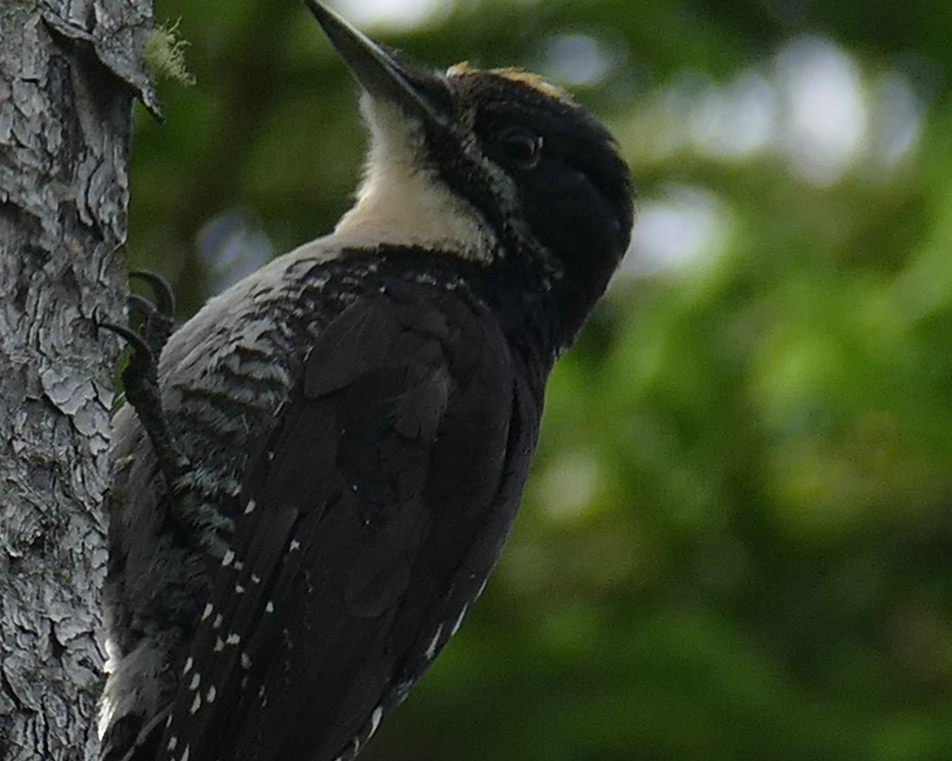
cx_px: 204
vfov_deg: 0.8
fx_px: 53982
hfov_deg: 1.0
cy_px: 498
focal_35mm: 1916
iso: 125
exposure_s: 1/500
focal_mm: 146
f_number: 4
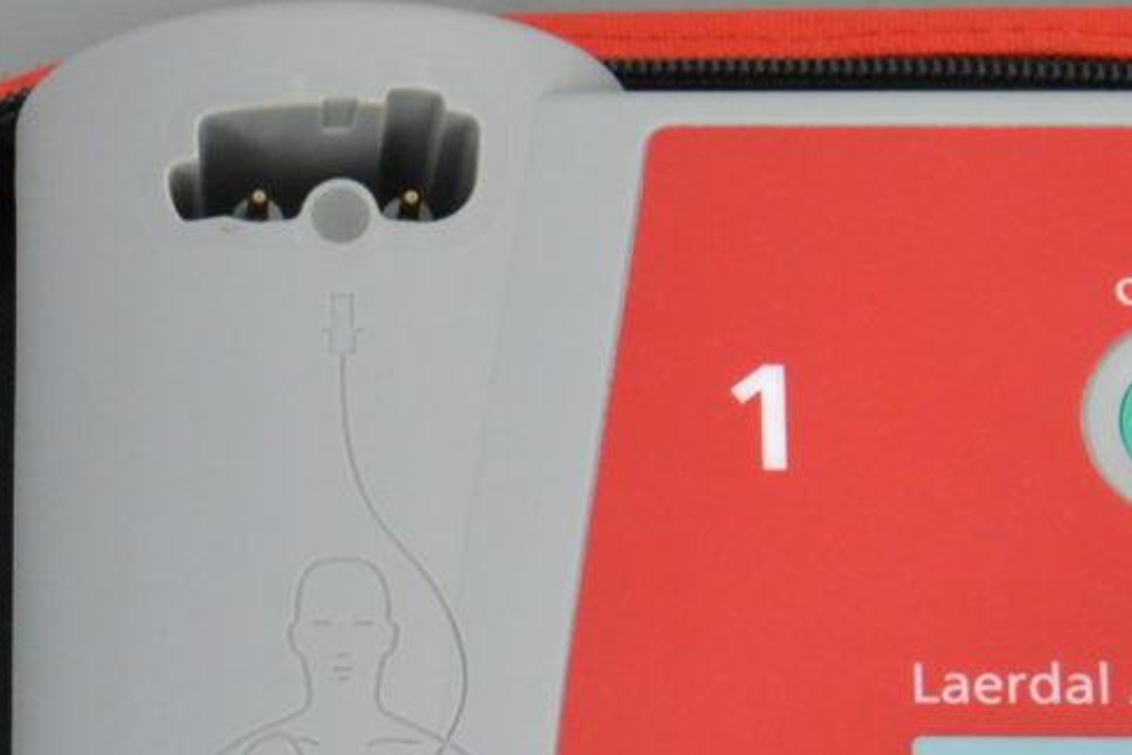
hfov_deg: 8.6
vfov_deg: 5.7
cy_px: 1108
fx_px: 7452
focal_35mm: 237
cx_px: -221
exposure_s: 1/100
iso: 1000
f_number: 7.1
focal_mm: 45
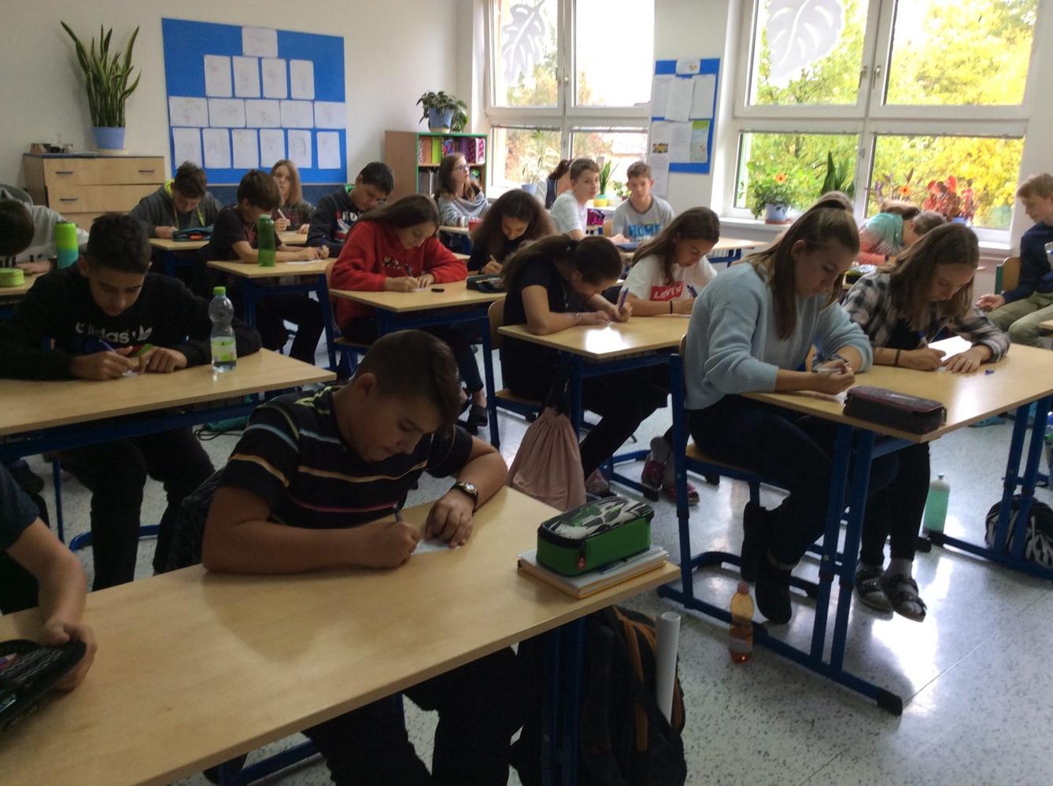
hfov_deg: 56.9
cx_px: 526
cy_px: 393
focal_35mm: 32
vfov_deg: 44.0
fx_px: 972
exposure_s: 1/25
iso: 32
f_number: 2.4
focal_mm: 3.3
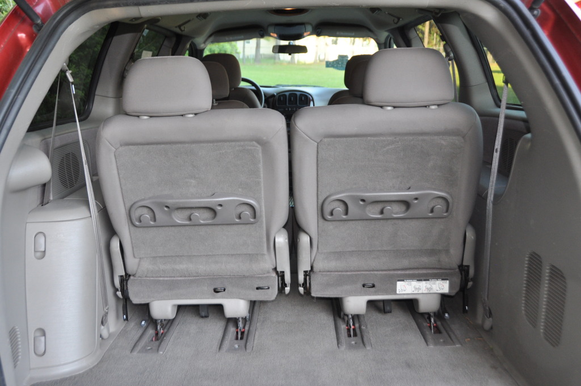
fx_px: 580
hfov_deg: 53.2
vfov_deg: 36.8
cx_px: 290
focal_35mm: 36
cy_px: 193
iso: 640
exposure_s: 1/125
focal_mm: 24
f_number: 3.8
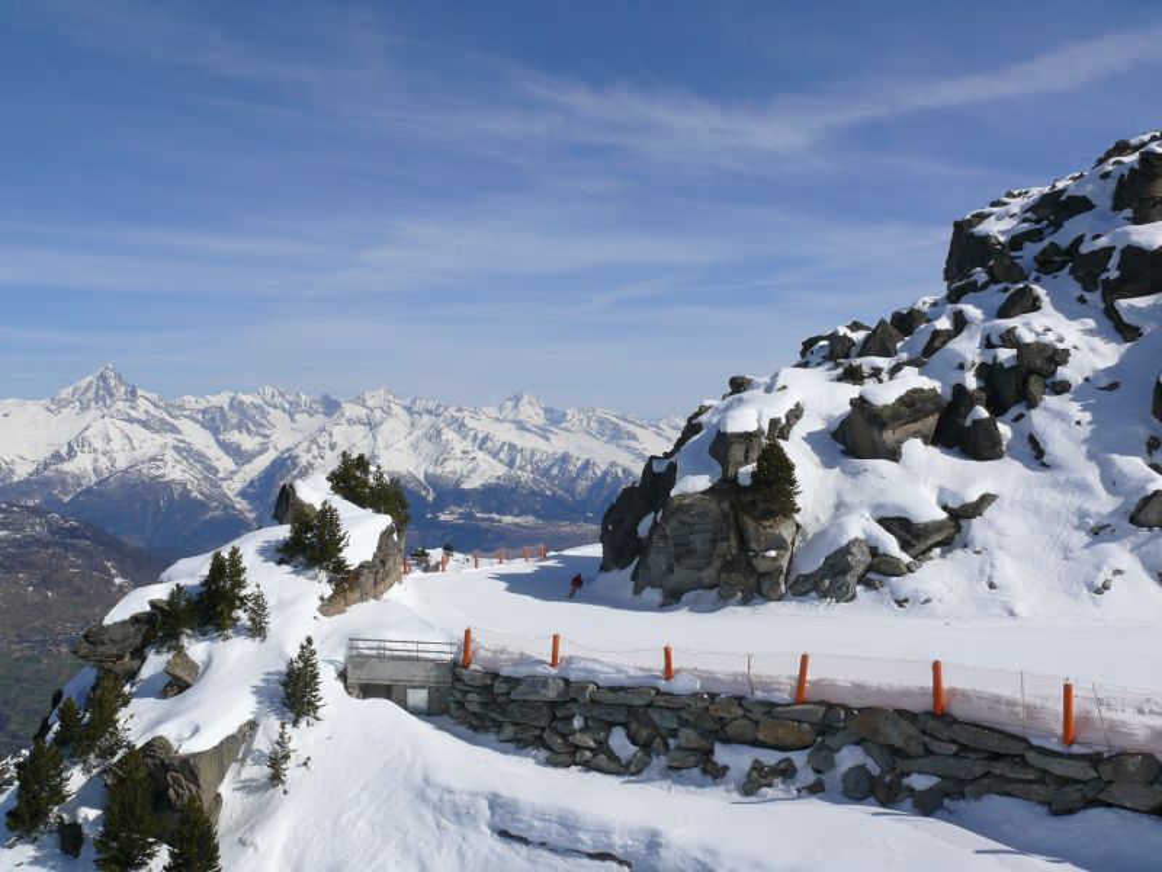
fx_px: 1175
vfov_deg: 40.7
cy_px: 436
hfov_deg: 52.6
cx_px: 581
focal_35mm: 35
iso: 100
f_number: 8
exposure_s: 1/800
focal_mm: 7.4
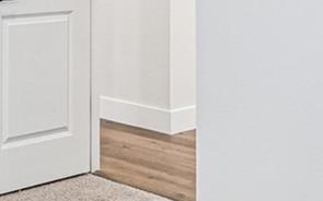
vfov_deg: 15.2
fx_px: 730
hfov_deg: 21.9
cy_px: -31
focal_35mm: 83
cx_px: -123
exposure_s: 1/4
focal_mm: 10
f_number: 7.1
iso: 100
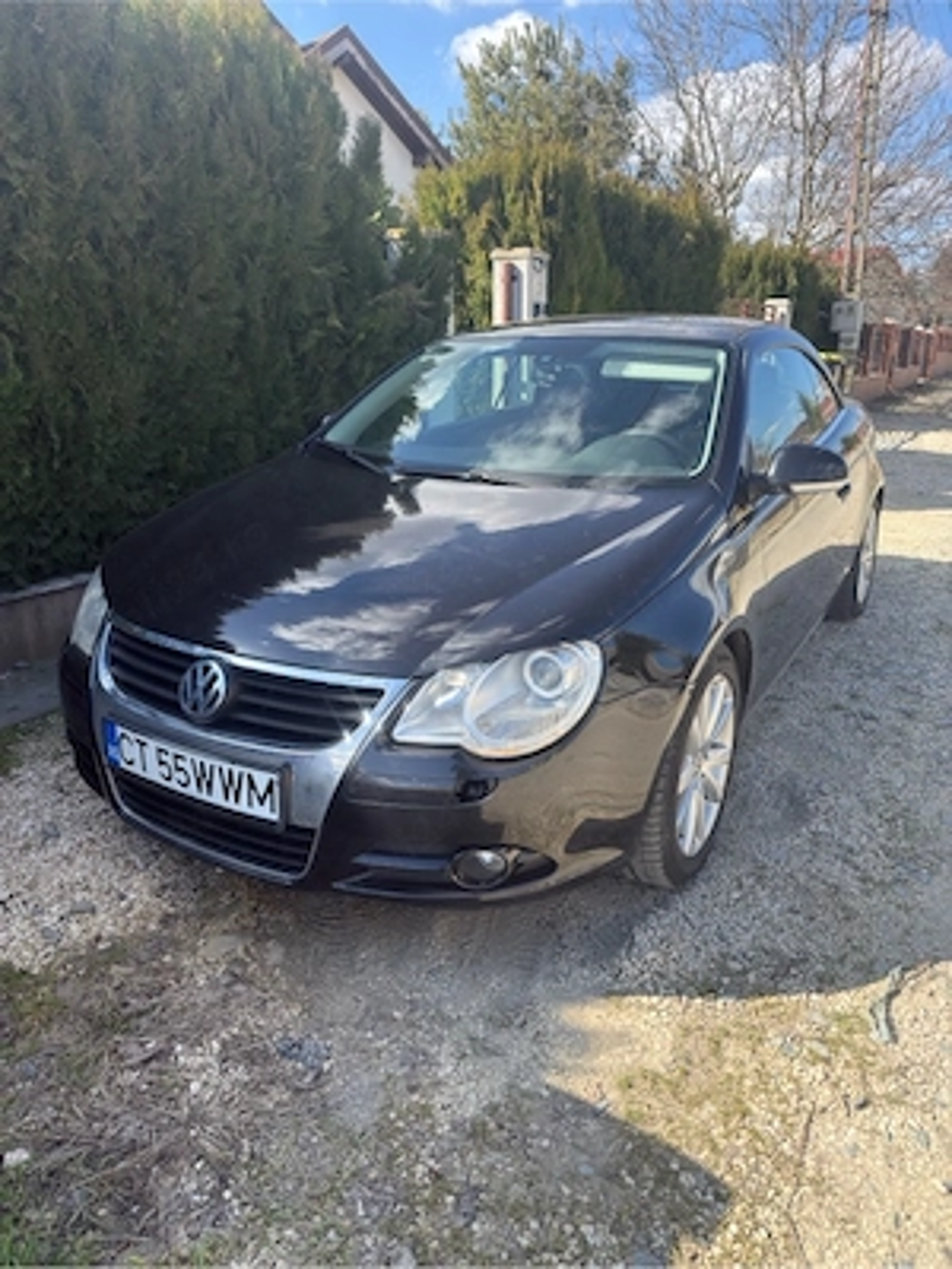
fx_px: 880
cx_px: 476
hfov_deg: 56.8
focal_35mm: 24
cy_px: 634
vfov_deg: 71.6
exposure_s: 1/1295
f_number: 1.78
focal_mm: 6.76
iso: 80
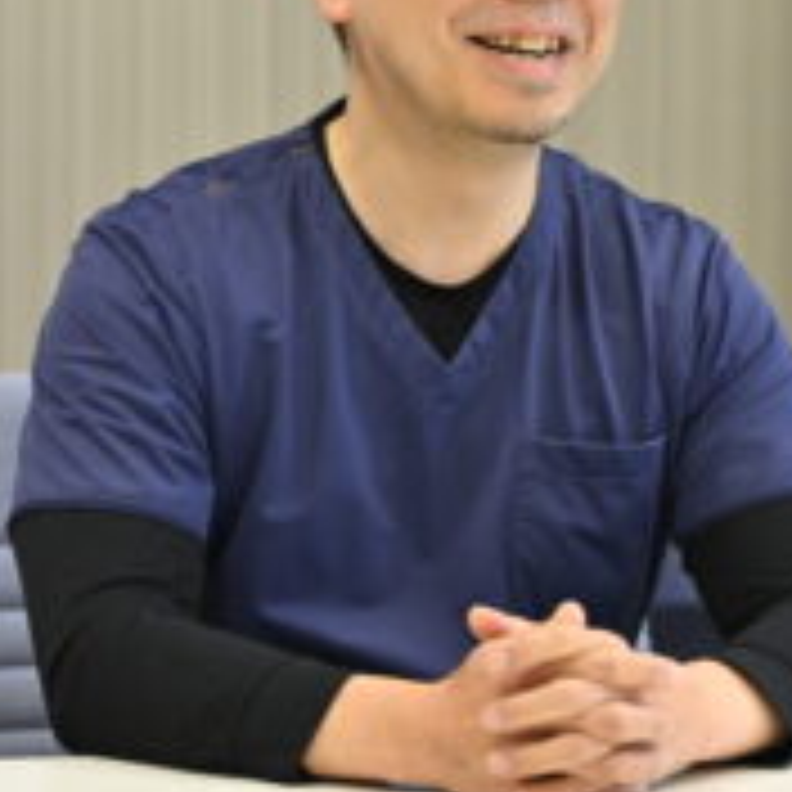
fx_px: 3831
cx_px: 468
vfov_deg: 11.8
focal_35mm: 148
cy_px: 252
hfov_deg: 11.8
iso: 1250
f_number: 4
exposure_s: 1/200
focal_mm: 73
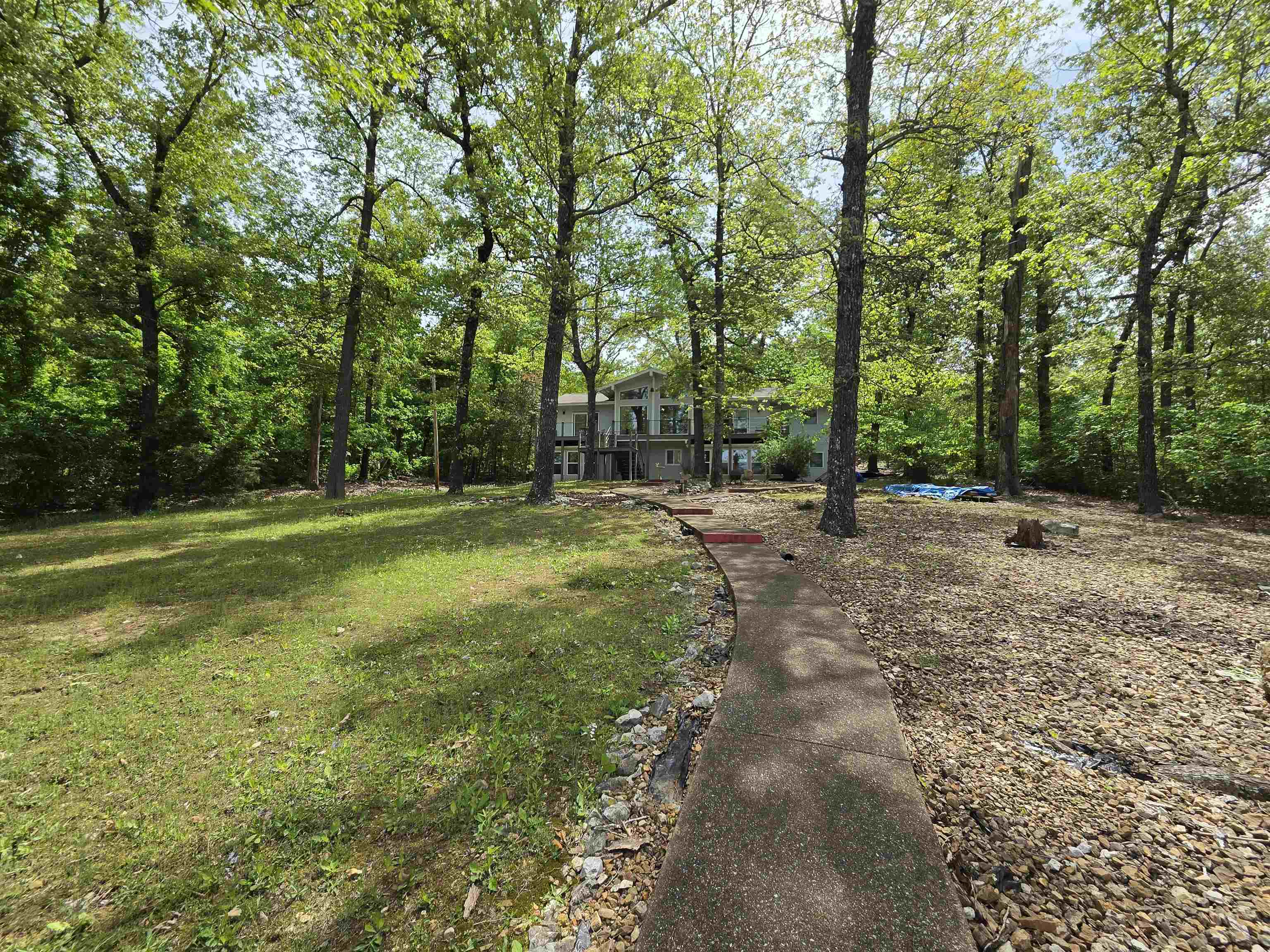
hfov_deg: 106.2
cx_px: 635
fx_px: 477
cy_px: 476
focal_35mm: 13
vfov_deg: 89.9
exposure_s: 1/1904
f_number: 2.2
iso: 100
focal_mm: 2.2
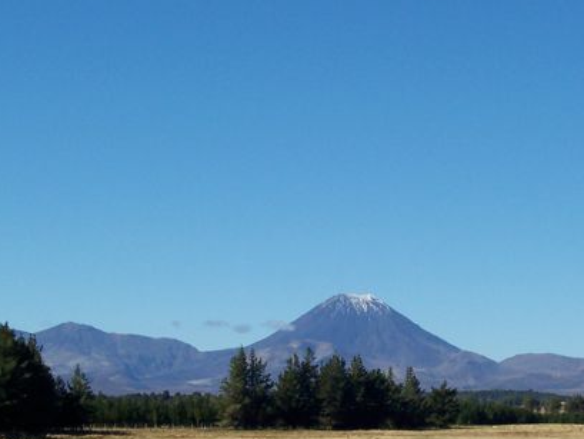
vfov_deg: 13.3
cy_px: 320
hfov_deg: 17.7
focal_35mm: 111
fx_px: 1873
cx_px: 310
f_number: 6.7
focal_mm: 10.8
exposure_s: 1/350
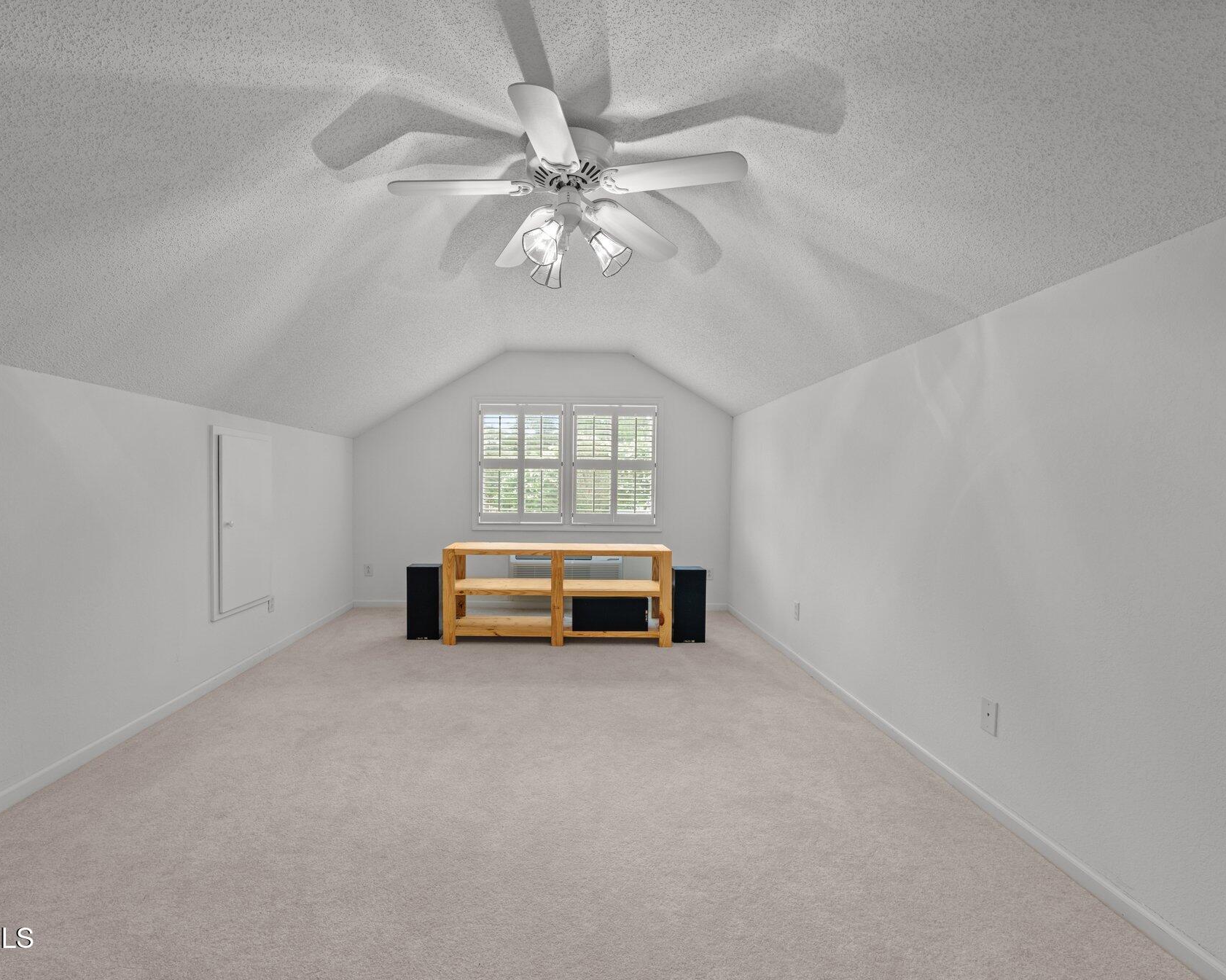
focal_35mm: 16
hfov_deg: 93.0
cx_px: 568
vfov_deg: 80.4
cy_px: 486
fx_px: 580
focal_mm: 14
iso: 100
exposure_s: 1.6
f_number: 9
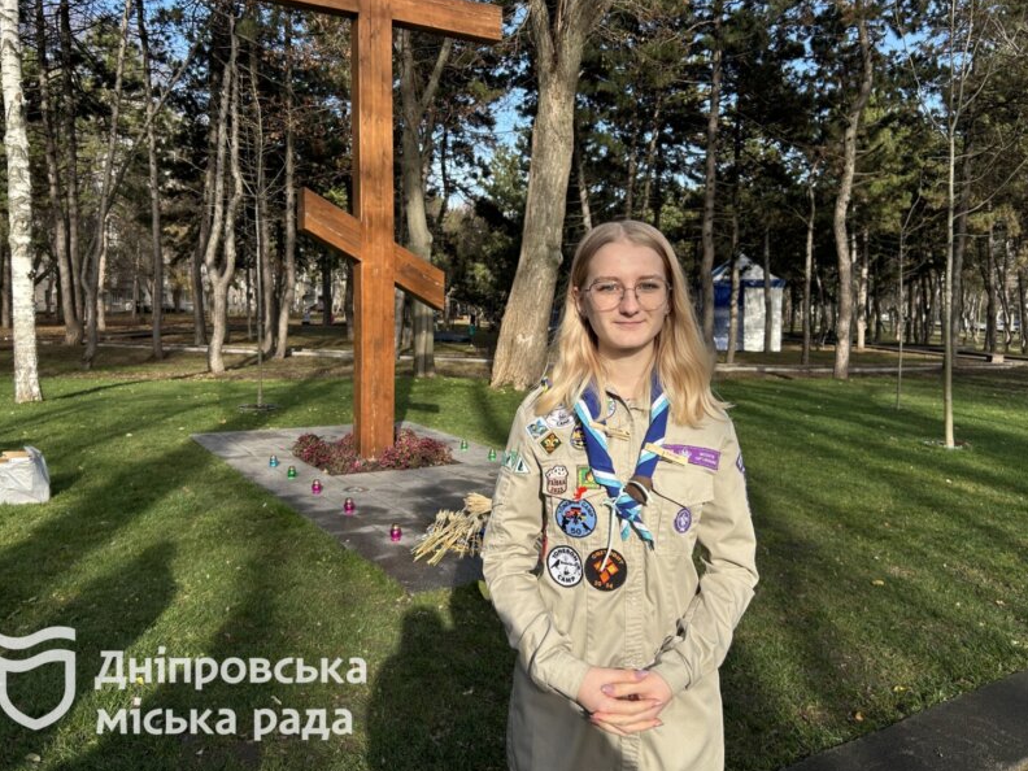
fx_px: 861
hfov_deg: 61.6
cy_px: 356
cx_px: 529
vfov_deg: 48.2
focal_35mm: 29
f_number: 1.5
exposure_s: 1/1901
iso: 50
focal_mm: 5.7
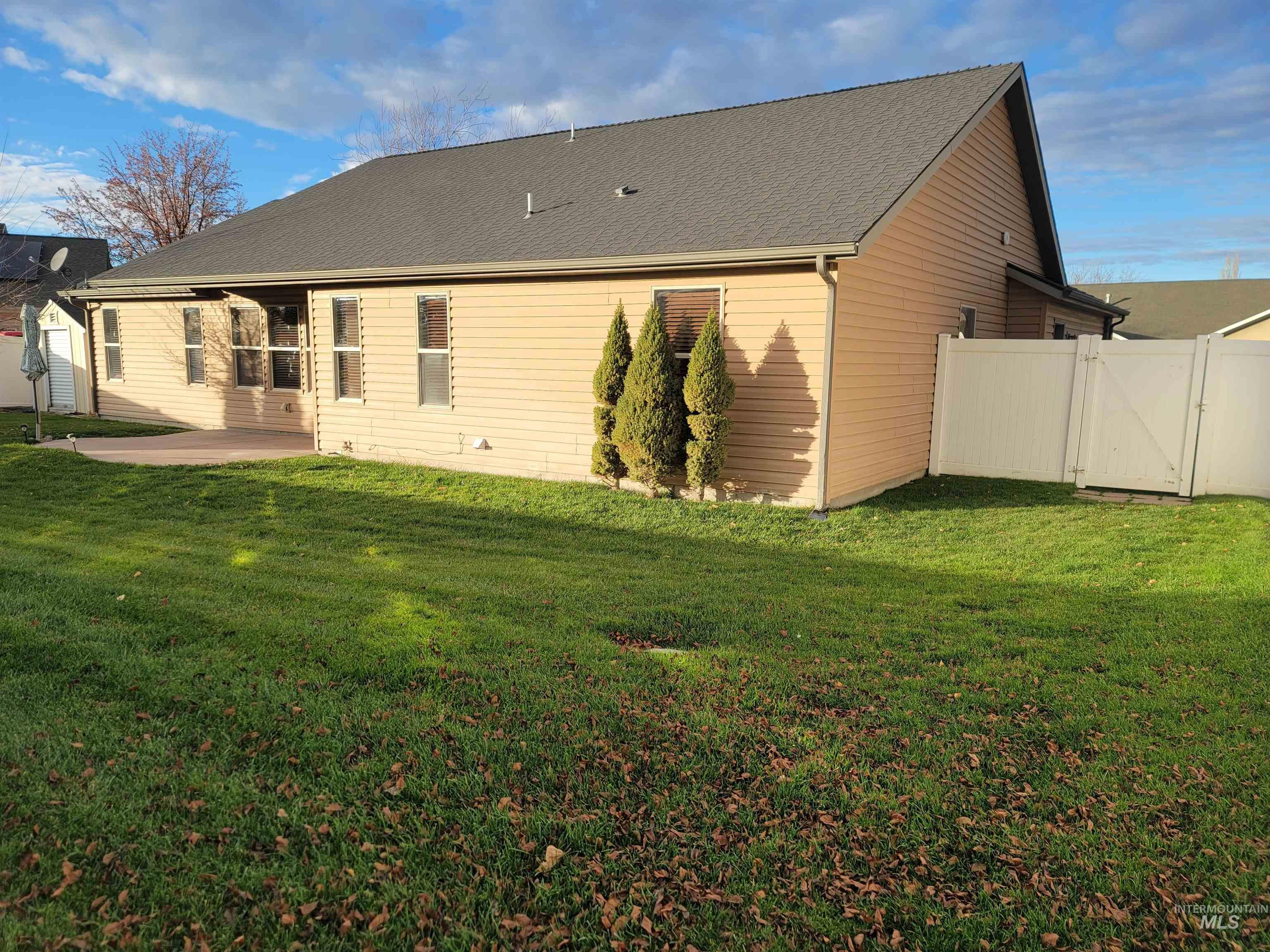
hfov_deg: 69.4
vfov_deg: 54.9
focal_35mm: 25
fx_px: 917
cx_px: 635
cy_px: 476
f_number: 1.8
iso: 20
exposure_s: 1/415
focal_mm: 7
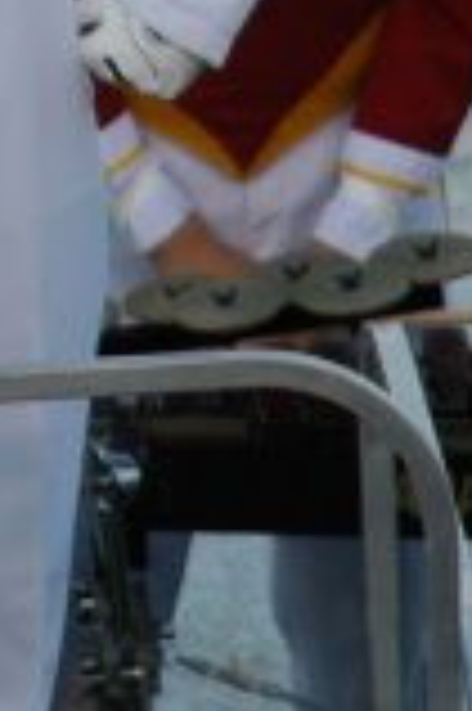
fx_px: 44837
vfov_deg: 0.9
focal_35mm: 2275
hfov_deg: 0.6
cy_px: -171
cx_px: -299
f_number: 5.6
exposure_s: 1/160
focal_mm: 400
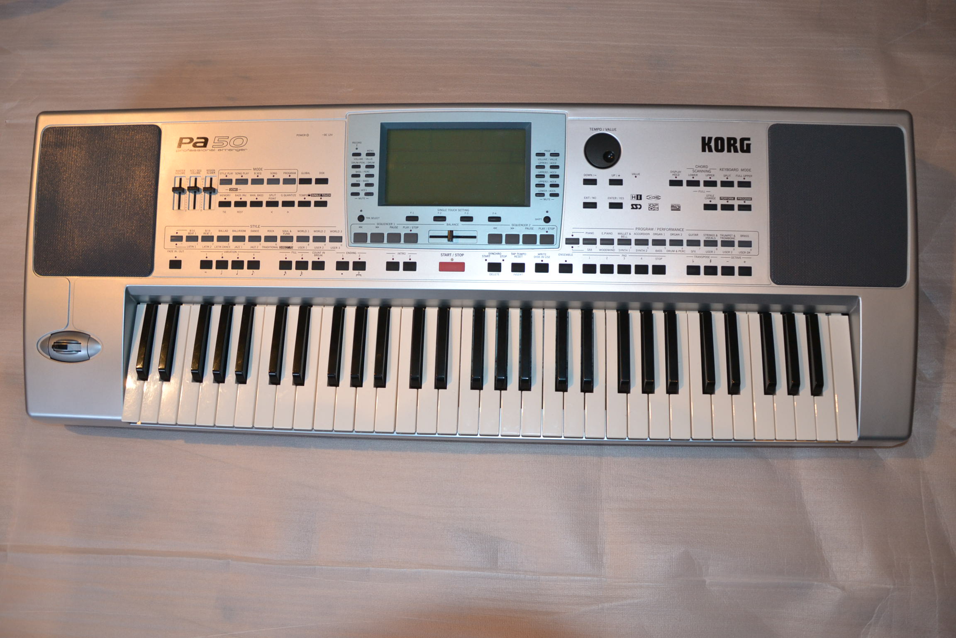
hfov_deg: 67.4
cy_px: 319
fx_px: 717
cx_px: 478
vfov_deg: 47.9
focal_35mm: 27
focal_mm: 18
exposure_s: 1/30
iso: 640
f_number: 3.5
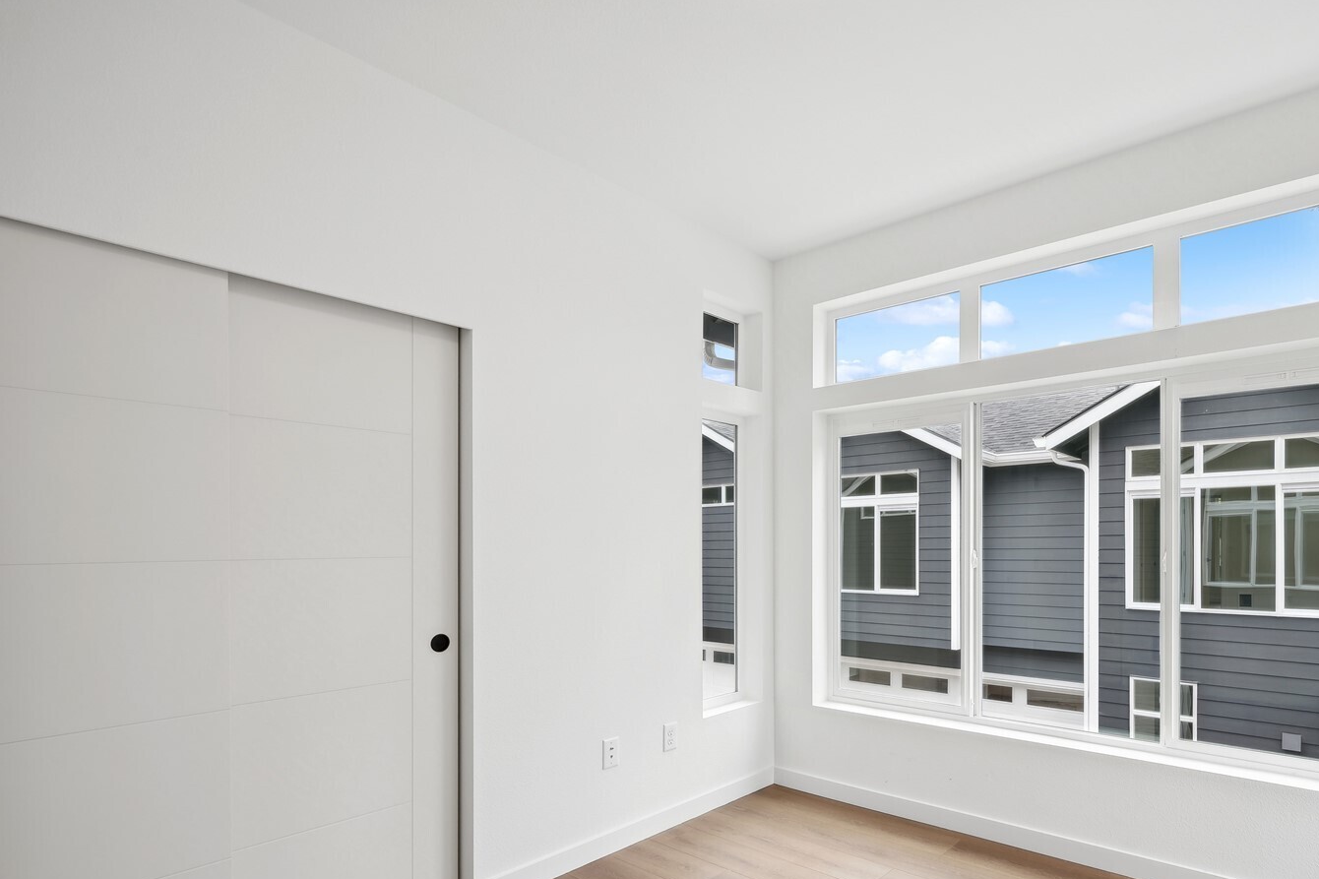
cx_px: 819
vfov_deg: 63.8
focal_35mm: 19
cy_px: 535
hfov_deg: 85.3
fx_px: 696
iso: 200
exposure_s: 1/60
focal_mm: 15
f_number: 8
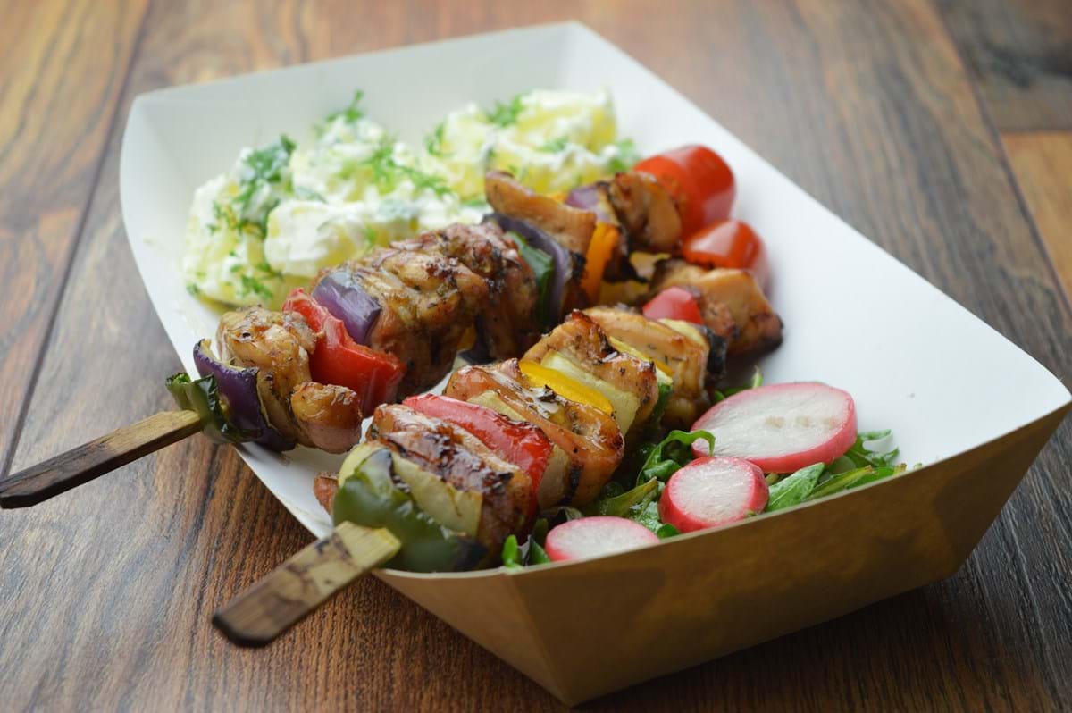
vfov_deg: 16.5
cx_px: 536
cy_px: 356
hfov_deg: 24.6
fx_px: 2455
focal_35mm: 82
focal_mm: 55
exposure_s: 1/100
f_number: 5.6
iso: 400
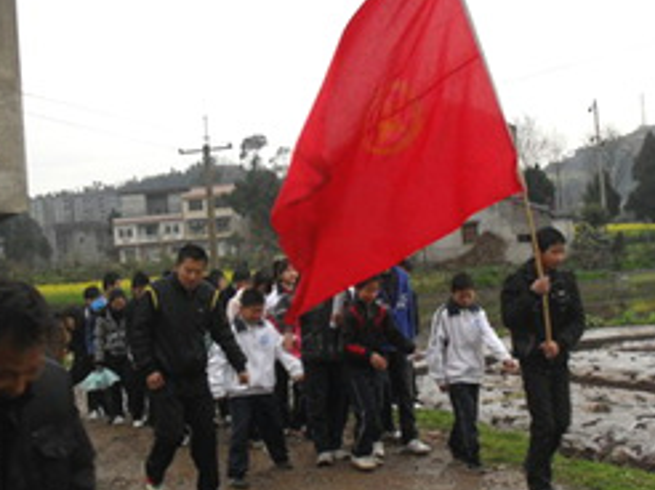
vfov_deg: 25.6
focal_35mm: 57
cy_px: 285
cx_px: 407
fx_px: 1077
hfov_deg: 33.7
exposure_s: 1/45
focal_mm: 6.3
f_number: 3.2
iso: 120
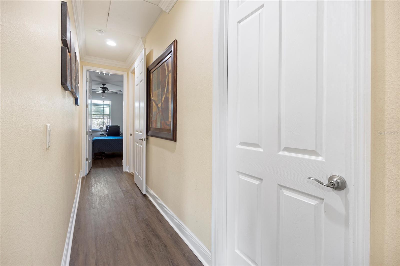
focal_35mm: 15
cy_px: 133
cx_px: 200
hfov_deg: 100.4
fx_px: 167
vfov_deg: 77.3
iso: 100
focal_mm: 10
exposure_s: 2.5
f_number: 8
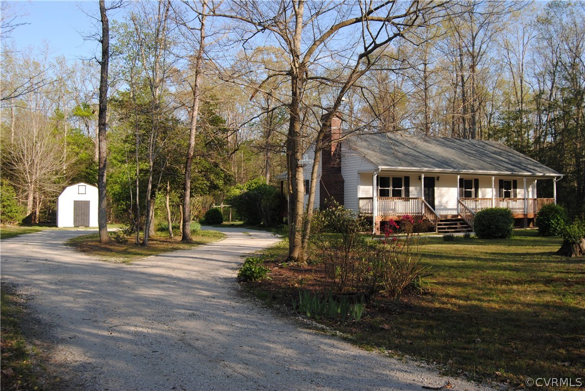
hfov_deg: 57.2
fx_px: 537
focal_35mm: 33
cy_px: 196
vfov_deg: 40.0
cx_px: 292
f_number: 7.1
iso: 100
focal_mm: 22
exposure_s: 1/200
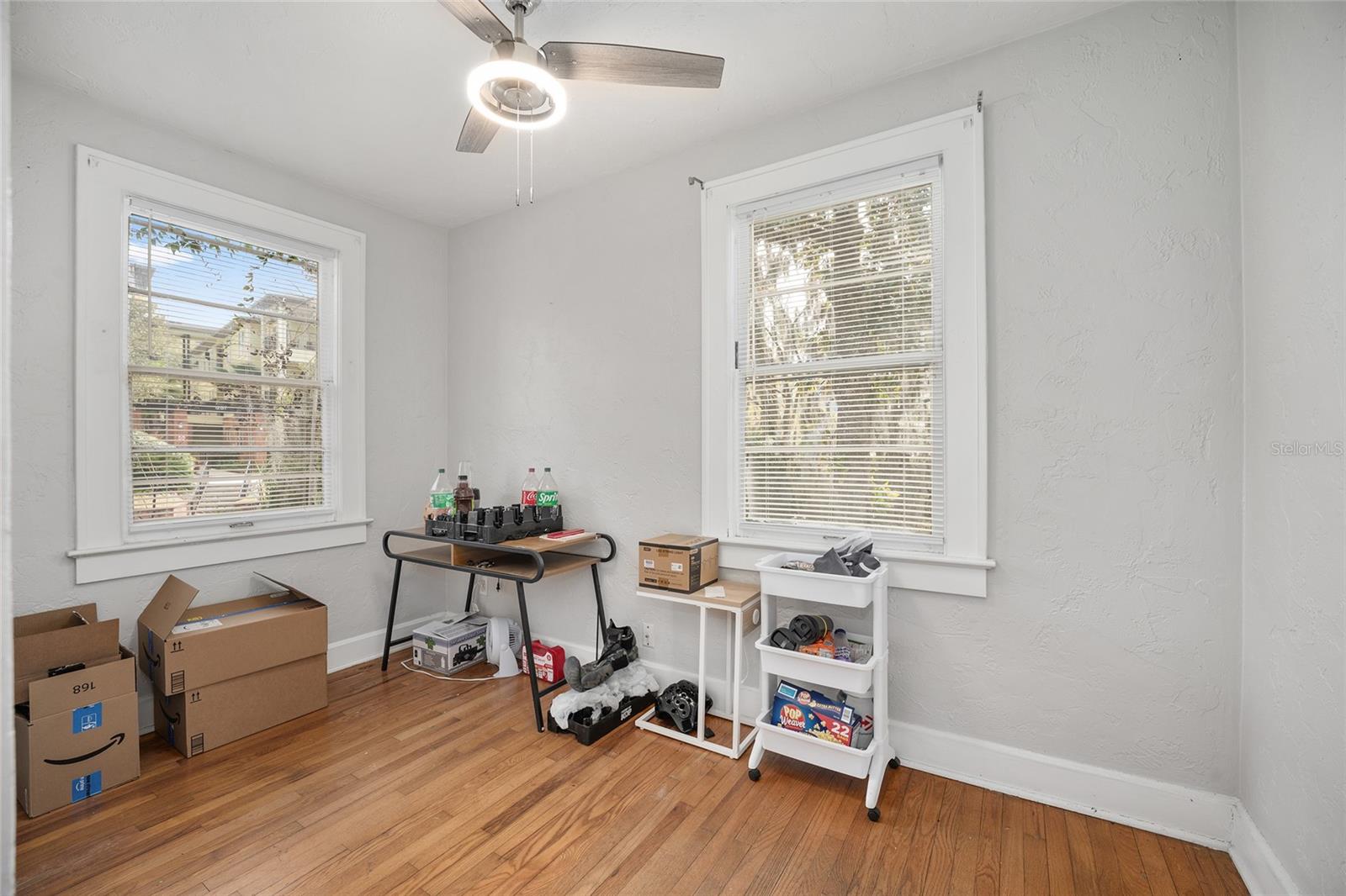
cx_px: 673
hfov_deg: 104.3
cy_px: 448
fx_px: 523
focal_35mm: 14
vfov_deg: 81.2
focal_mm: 14
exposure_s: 1/8
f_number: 7.1
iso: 400
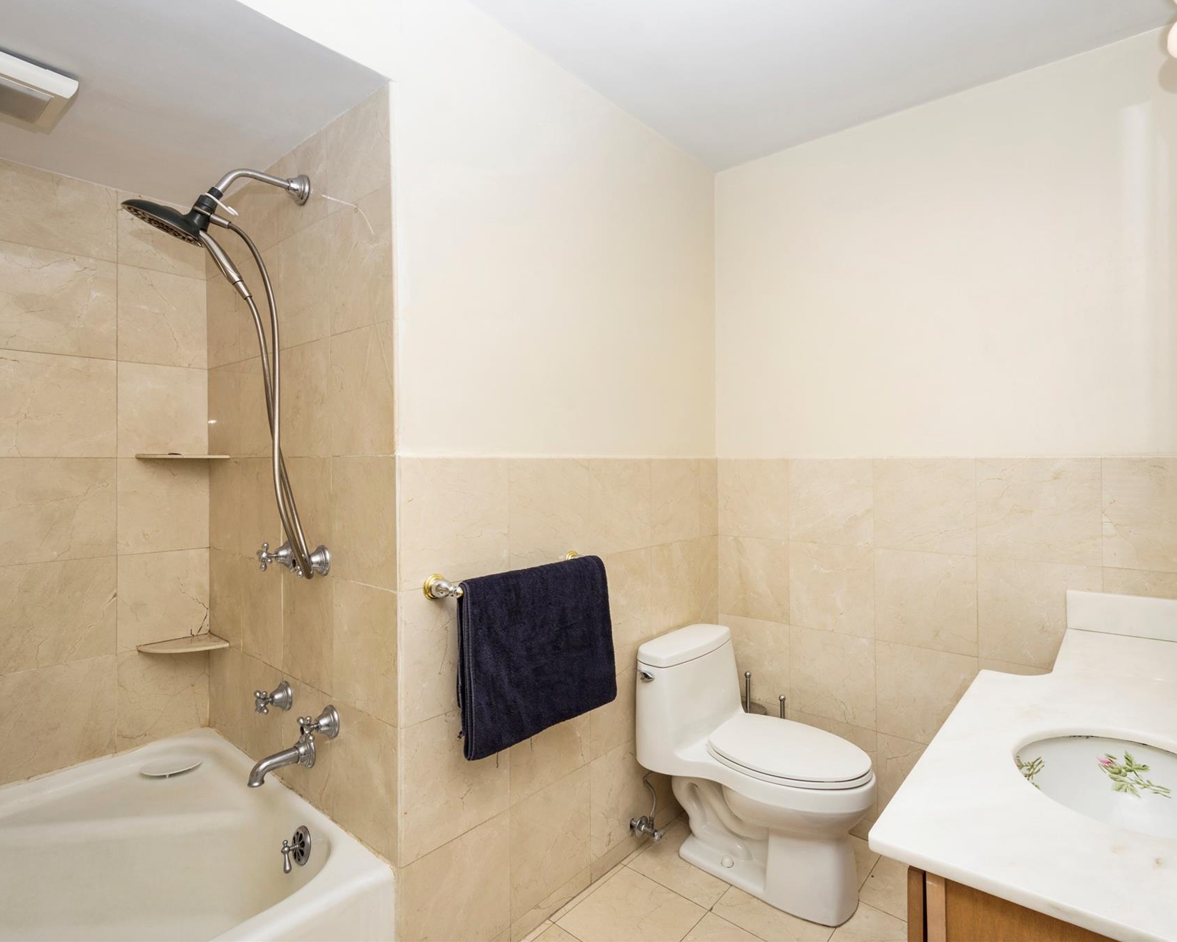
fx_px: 592
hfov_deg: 89.4
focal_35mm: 17
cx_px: 640
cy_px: 469
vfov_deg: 77.0
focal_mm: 10
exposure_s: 1/125
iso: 100
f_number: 8
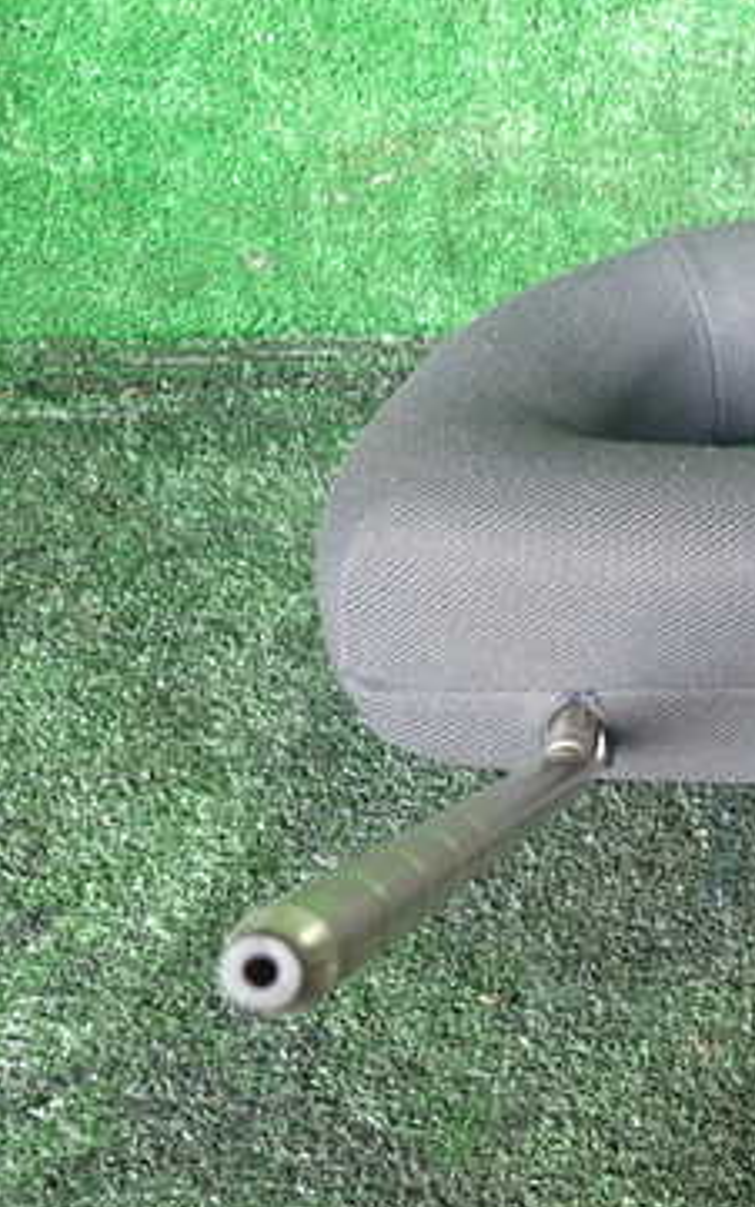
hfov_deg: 26.9
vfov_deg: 45.2
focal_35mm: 44
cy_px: 615
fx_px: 1447
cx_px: 832
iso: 200
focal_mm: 4.5
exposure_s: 1/50
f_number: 2
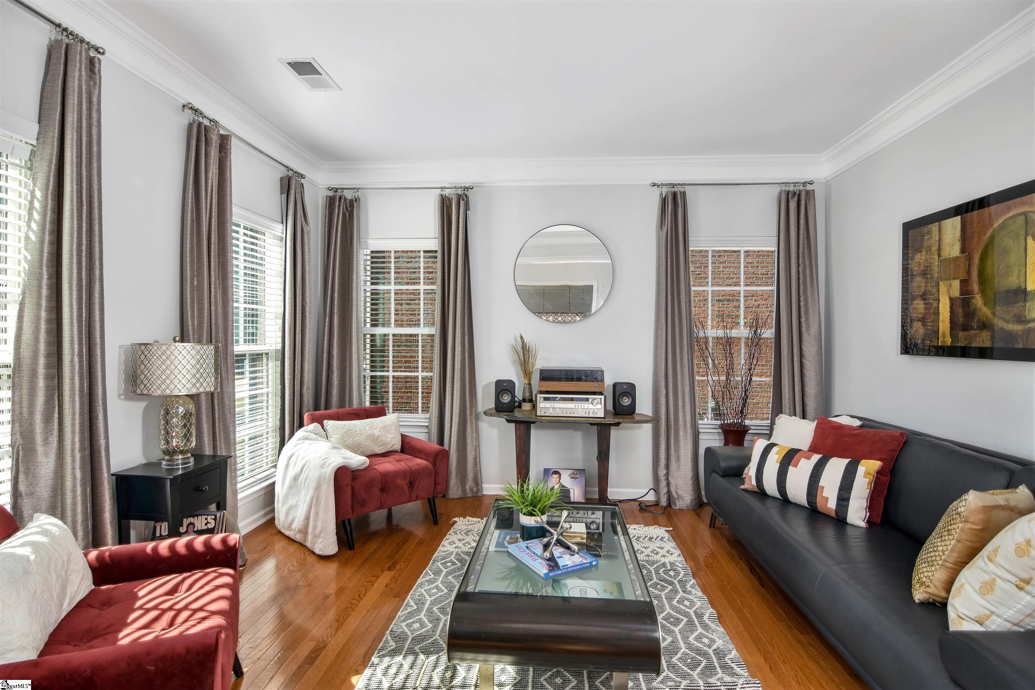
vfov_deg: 72.1
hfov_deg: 95.0
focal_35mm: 16
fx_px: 474
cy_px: 345
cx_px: 518
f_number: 2.8
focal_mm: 11
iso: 100
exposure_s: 1/60
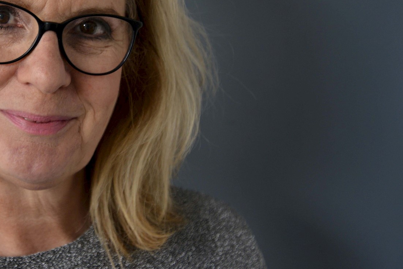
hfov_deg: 21.9
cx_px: 52
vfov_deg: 15.0
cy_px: 51
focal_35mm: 91
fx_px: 1019
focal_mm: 52
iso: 1250
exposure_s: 1/30
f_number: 4.2
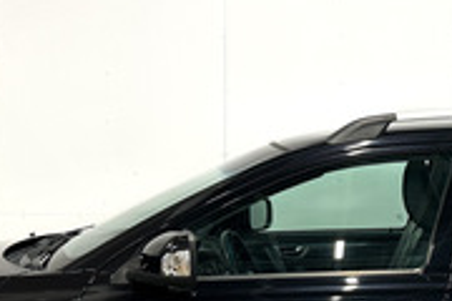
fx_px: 1042
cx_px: 397
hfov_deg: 23.9
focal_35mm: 83
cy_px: 188
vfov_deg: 16.4
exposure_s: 1/50
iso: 125
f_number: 1.8
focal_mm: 6.86
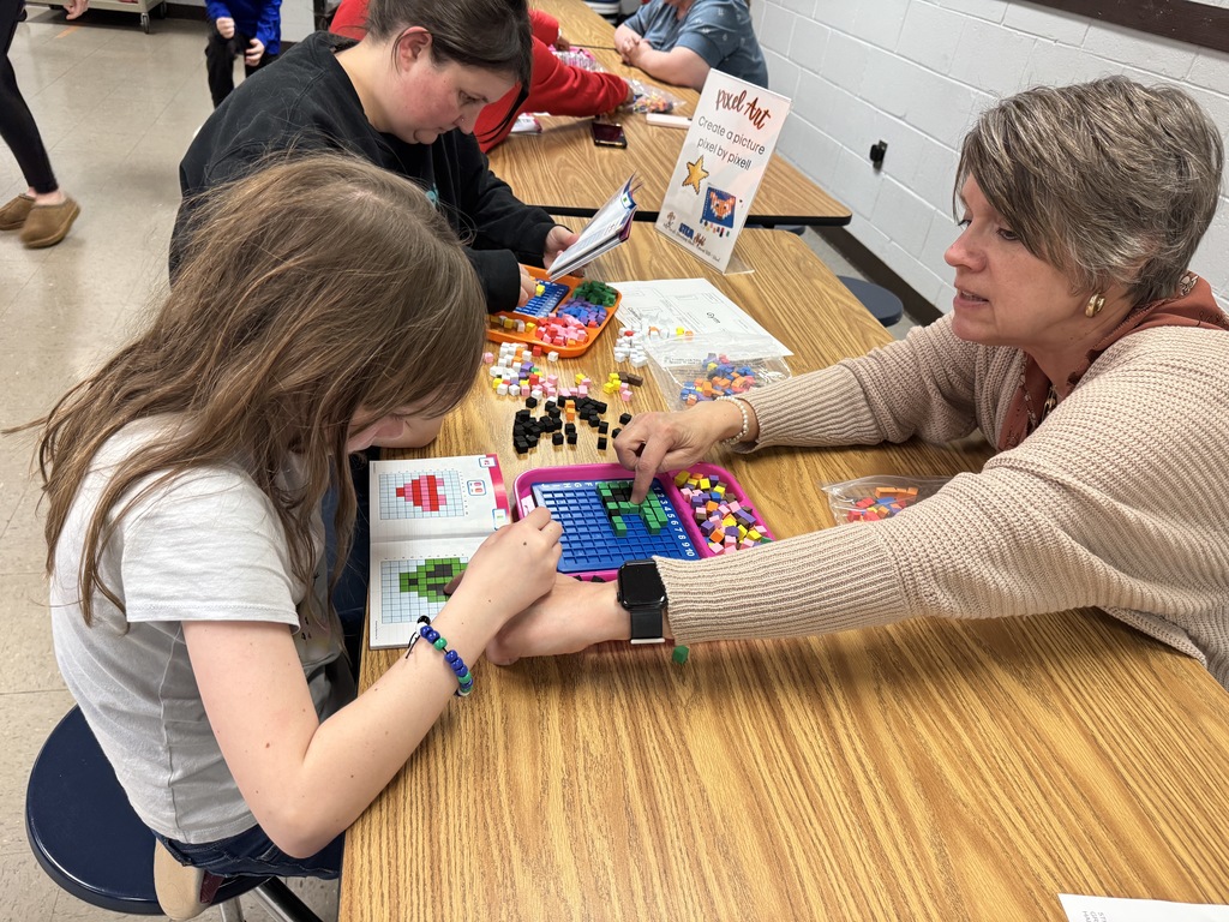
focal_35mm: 24
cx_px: 614
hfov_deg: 71.6
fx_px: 852
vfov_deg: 56.8
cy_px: 461
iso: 250
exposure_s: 1/60
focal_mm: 6.76
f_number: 1.78
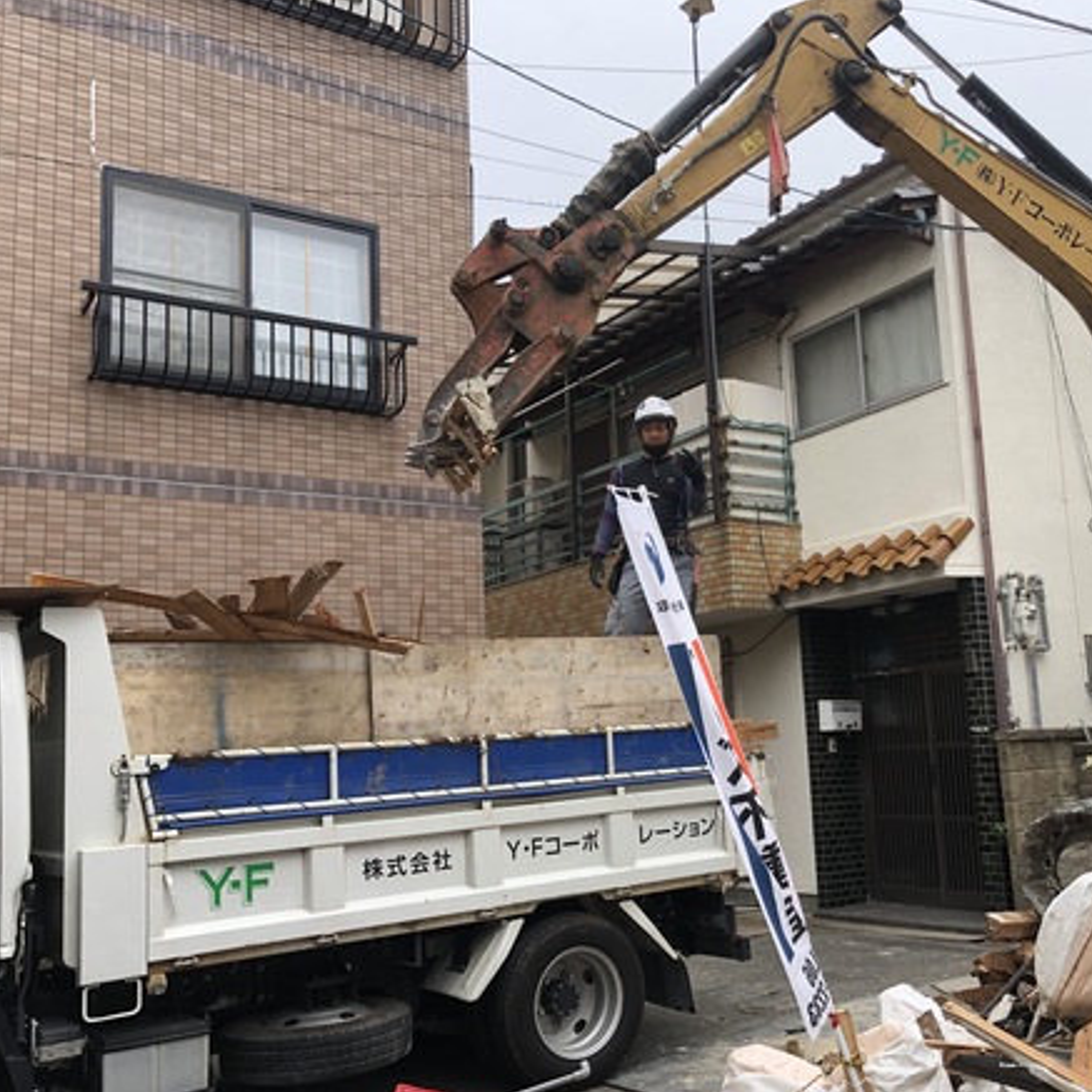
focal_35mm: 34
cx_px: 695
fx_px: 1213
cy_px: 557
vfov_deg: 48.4
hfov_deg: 47.9
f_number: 1.8
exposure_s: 1/333
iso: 20
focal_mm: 3.99
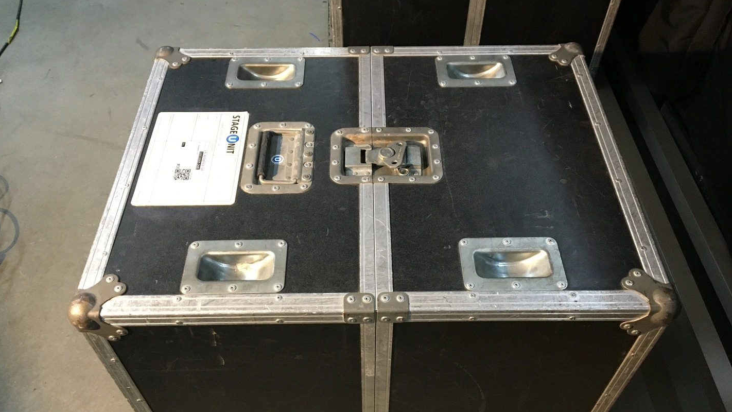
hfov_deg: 61.0
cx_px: 365
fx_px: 621
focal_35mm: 32
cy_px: 243
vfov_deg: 36.6
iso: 200
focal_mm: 4.15
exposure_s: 1/33
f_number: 2.2
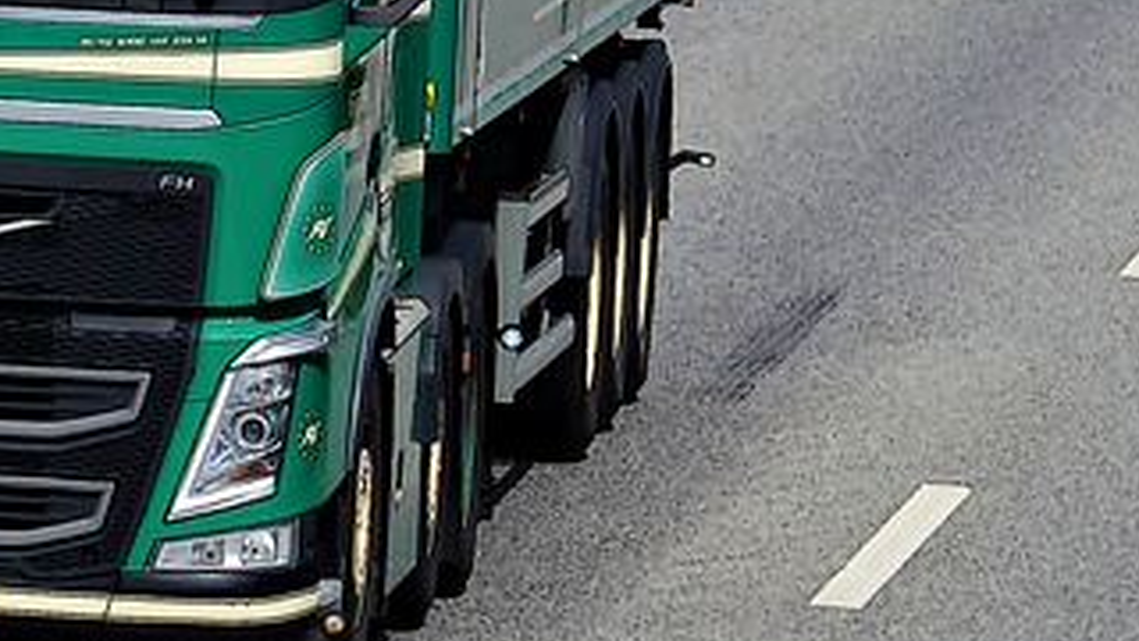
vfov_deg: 1.6
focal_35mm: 765
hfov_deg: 2.8
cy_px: -71
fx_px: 23114
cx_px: -36
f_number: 10
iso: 640
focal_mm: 195
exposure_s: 1/1600
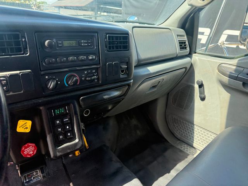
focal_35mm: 24
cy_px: 93
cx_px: 124
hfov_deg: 71.6
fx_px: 172
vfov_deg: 56.8
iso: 100
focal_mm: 6.76
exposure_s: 1/677
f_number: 1.78
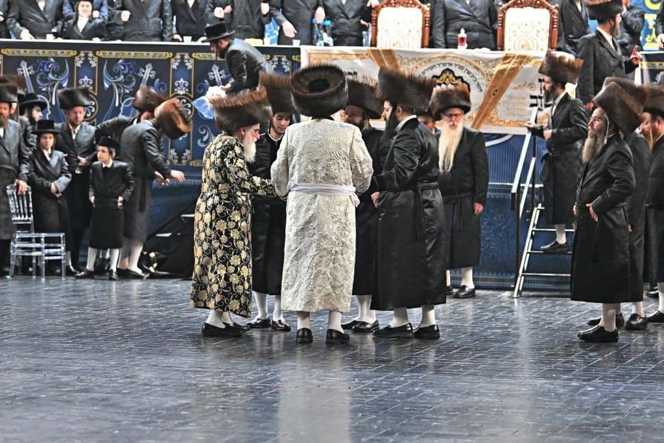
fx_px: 2822
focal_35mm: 153
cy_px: 222
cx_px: 332
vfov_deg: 9.0
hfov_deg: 13.4
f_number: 2.8
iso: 1600
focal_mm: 102
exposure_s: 1/320
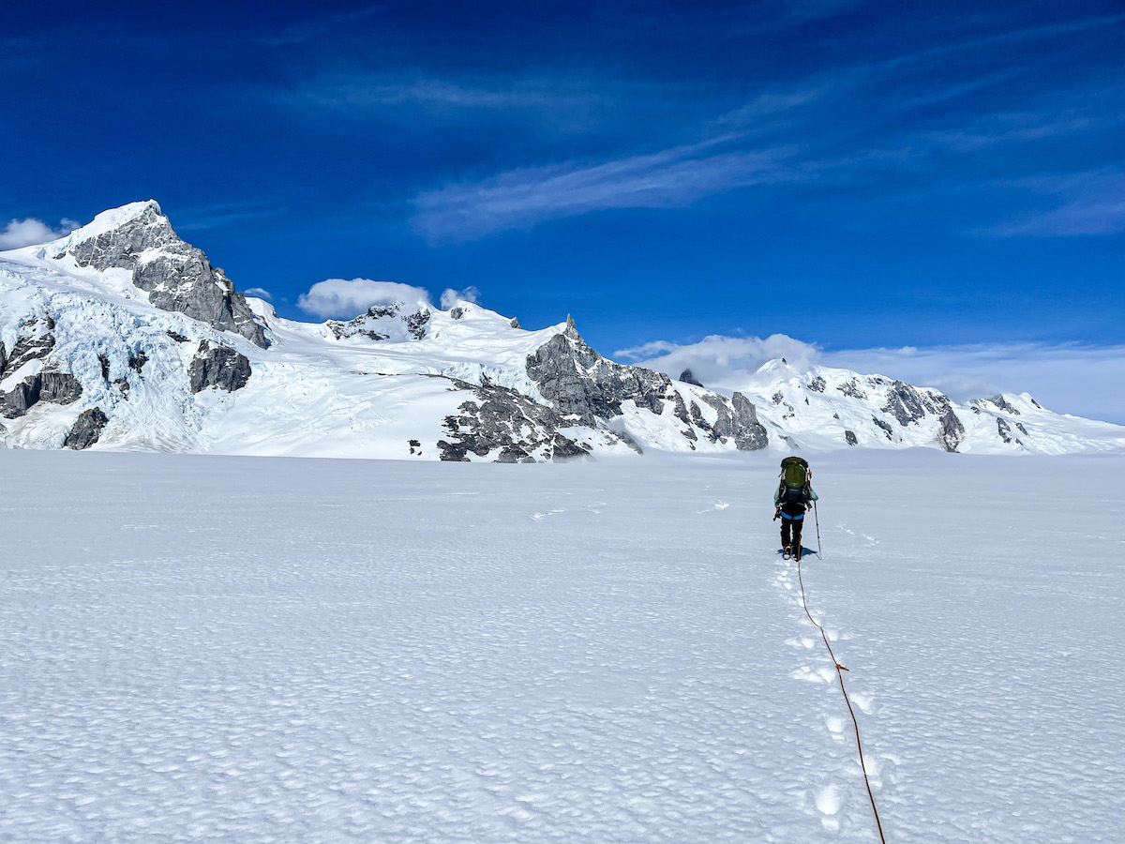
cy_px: 422
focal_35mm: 26
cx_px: 562
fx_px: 845
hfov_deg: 67.3
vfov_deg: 53.1
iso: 32
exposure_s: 1/21000
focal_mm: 5.1
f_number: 1.6
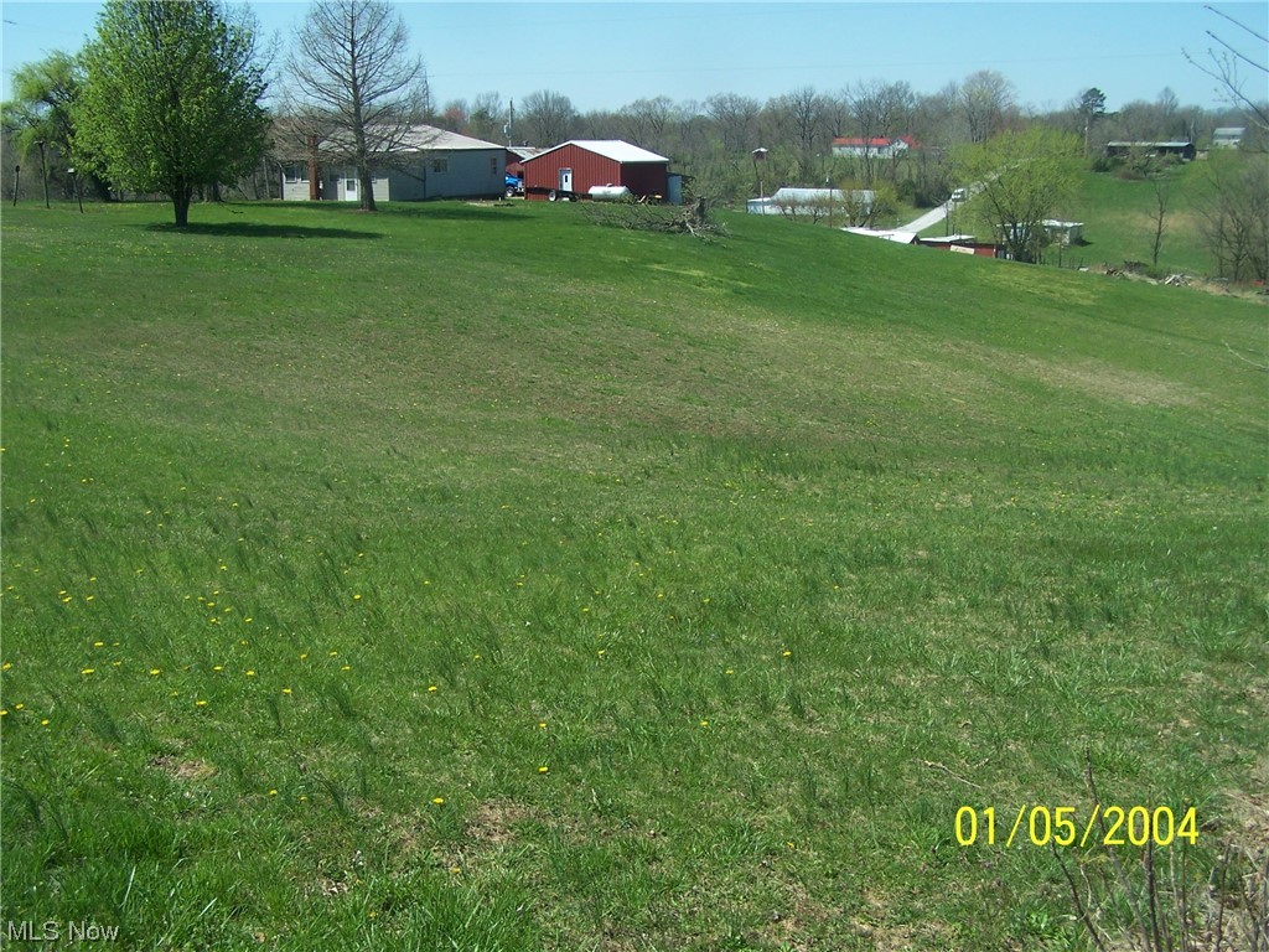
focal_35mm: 38
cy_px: 476
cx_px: 634
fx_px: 1393
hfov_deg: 49.0
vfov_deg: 37.7
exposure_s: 1/750
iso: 80
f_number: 4
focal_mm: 6.3
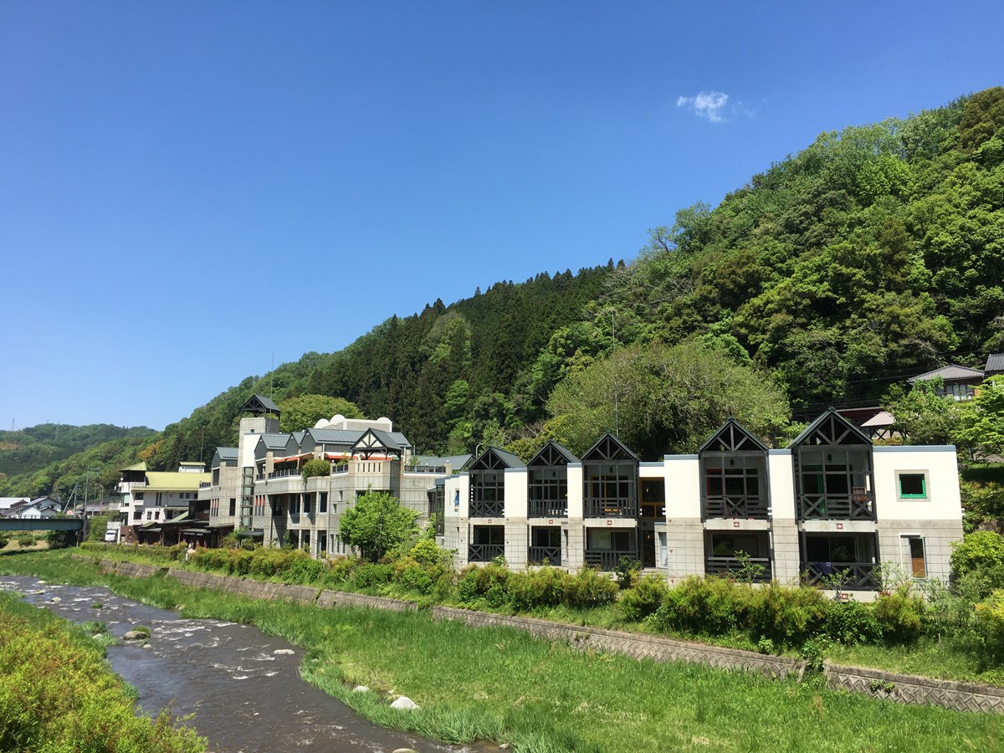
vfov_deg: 48.2
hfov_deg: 61.7
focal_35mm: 29
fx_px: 841
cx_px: 502
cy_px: 376
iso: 25
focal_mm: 4.15
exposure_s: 1/1083
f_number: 2.2
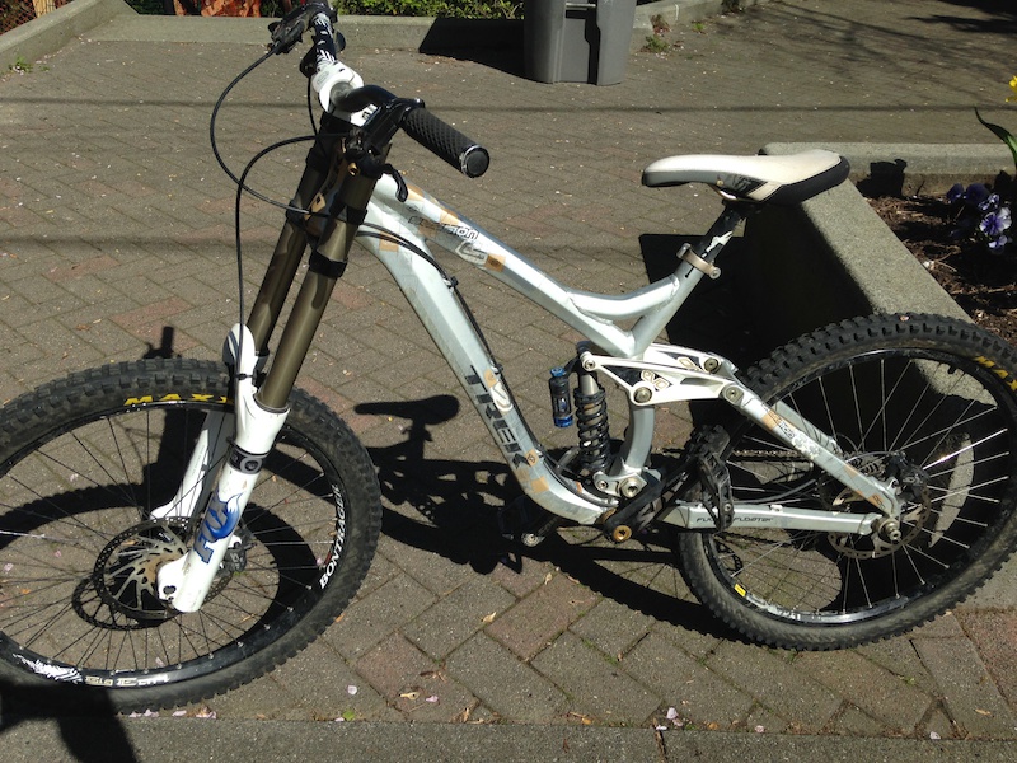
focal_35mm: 33
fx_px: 970
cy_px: 382
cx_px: 508
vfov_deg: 42.9
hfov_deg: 55.4
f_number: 2.4
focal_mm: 4.12
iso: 50
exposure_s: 1/1642
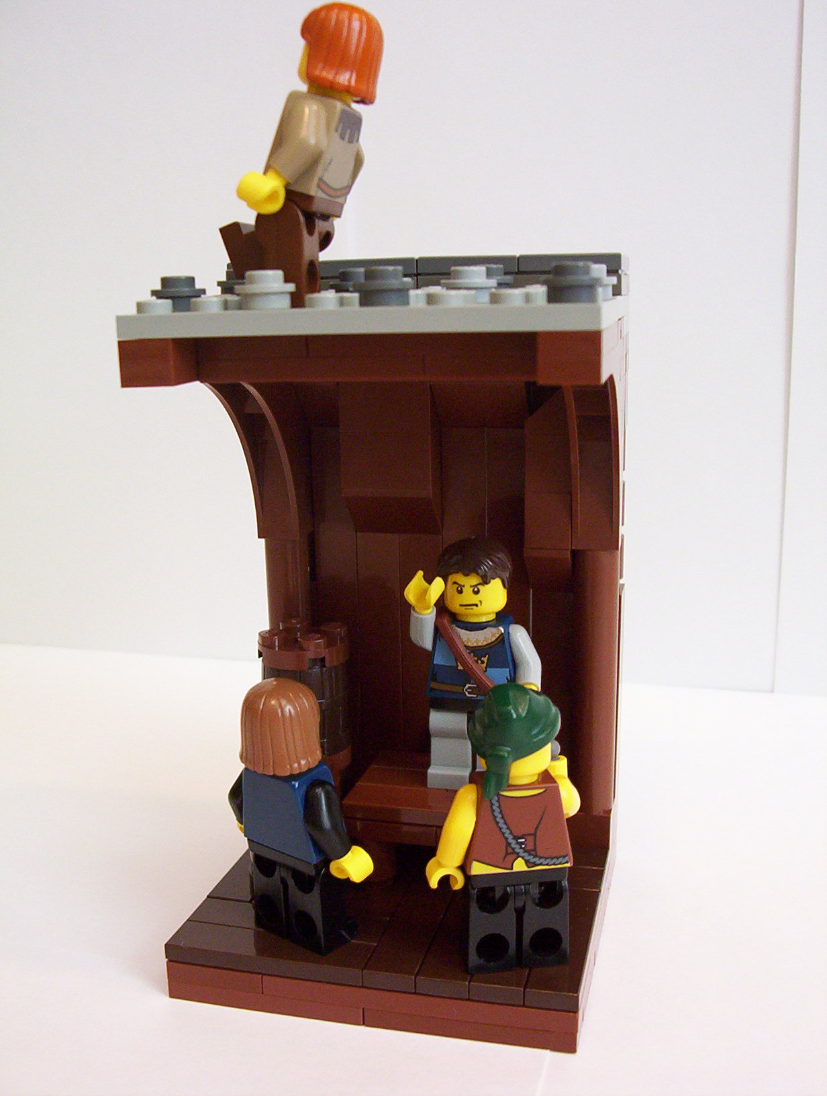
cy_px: 548
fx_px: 1364
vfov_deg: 43.8
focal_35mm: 43
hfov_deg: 33.7
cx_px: 414
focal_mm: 5.77
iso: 200
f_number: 2.73
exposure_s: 1/24.2
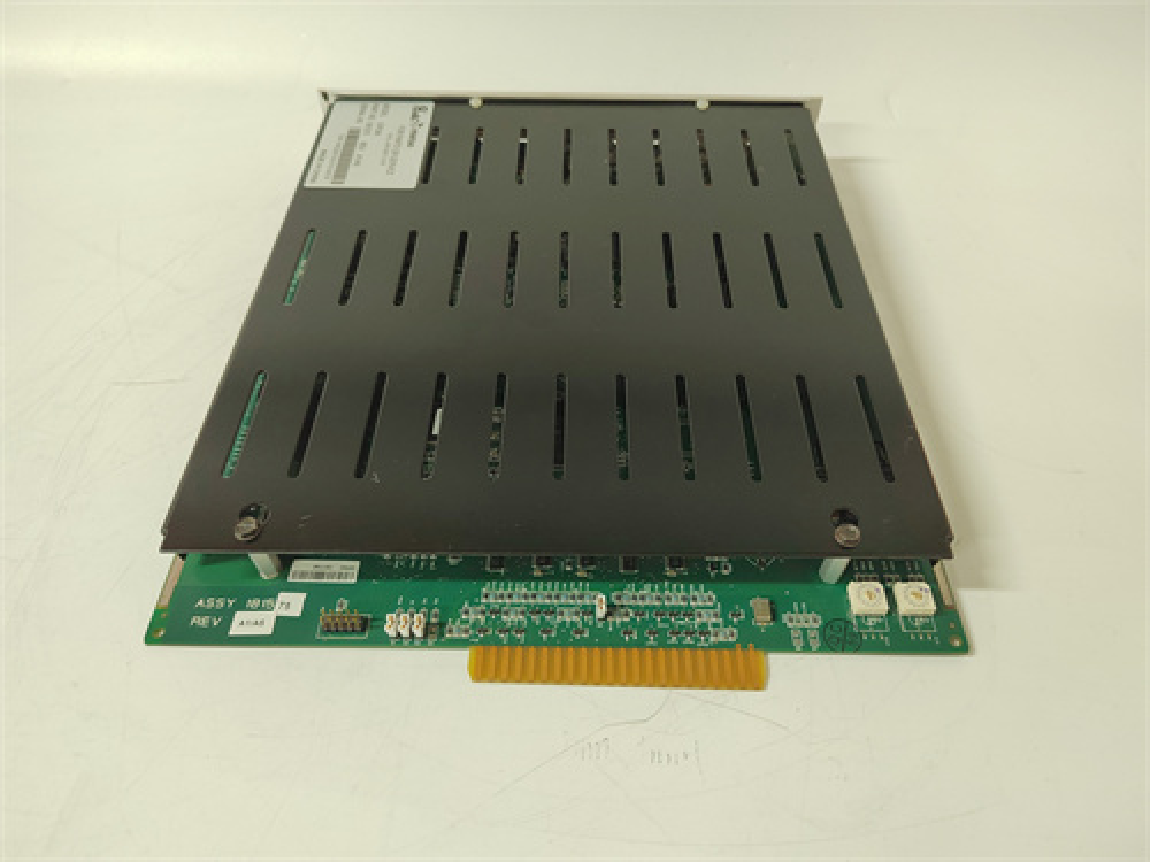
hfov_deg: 73.9
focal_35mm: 23
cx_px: 575
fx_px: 764
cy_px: 431
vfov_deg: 58.9
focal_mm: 5.52
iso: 1575
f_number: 1.9
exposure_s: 1/50
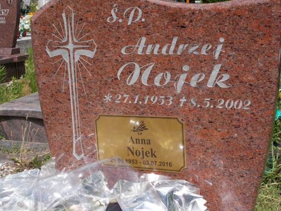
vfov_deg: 25.2
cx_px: 140
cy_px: 106
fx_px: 471
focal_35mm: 58
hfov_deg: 33.2
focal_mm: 10.3
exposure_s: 1/500
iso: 80
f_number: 4.9
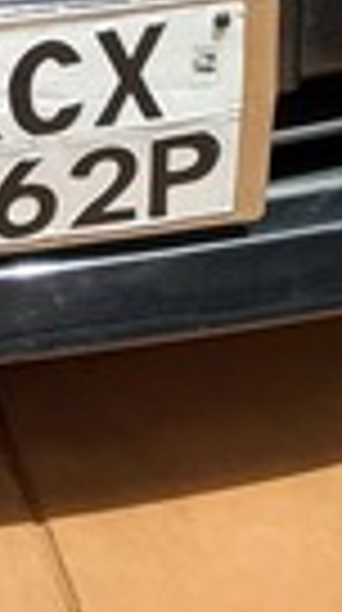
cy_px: -644
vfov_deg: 13.8
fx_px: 2106
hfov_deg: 9.1
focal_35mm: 130
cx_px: -158
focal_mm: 4
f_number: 1.8
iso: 40
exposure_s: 1/173
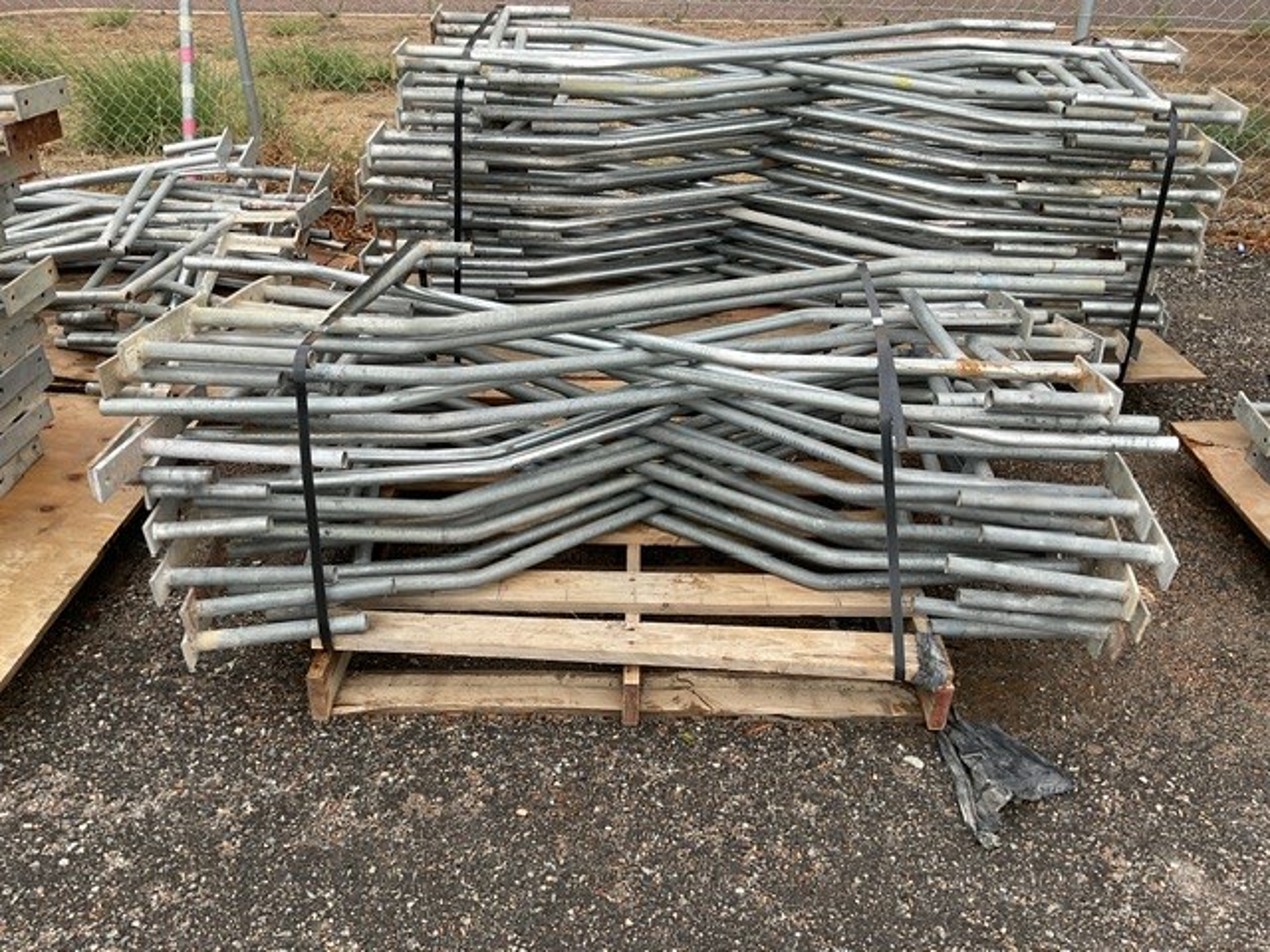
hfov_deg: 61.7
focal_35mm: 29
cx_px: 635
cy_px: 476
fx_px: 1064
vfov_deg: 48.2
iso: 16
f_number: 1.8
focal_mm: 3
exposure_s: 1/728
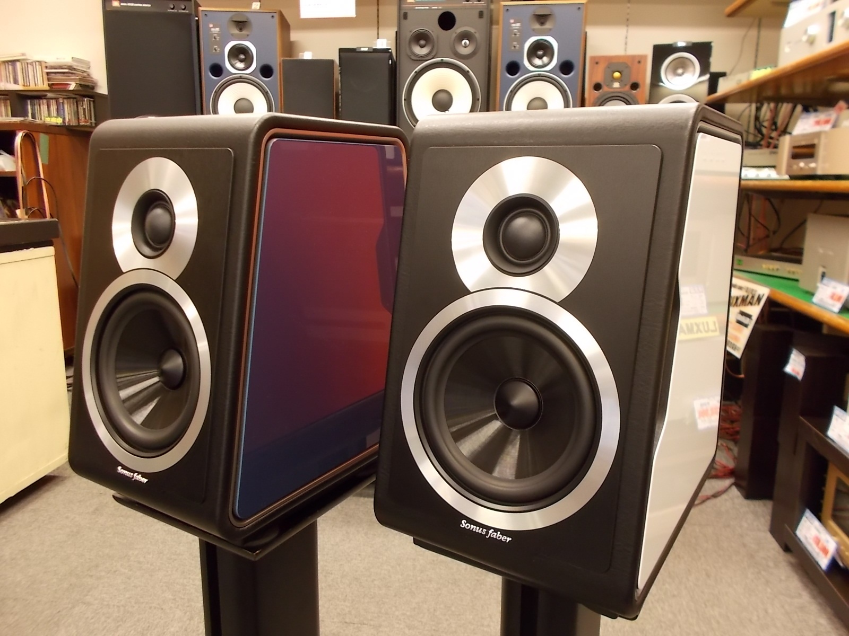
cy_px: 318
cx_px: 424
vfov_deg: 53.1
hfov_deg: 67.3
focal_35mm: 26
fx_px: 638
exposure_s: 1/10
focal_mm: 4.6
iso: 200
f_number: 3.2
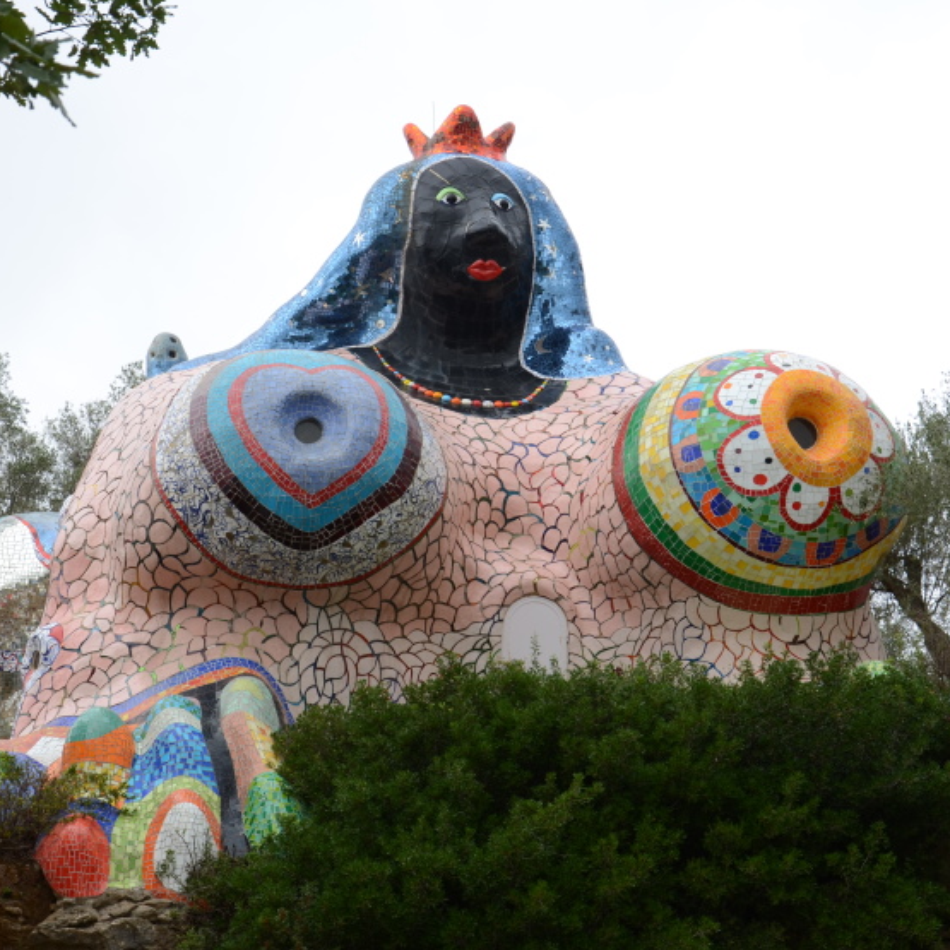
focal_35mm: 74
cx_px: 394
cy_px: 473
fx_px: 2298
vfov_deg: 23.4
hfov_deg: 23.3
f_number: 8
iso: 200
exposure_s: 1/250
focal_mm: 38
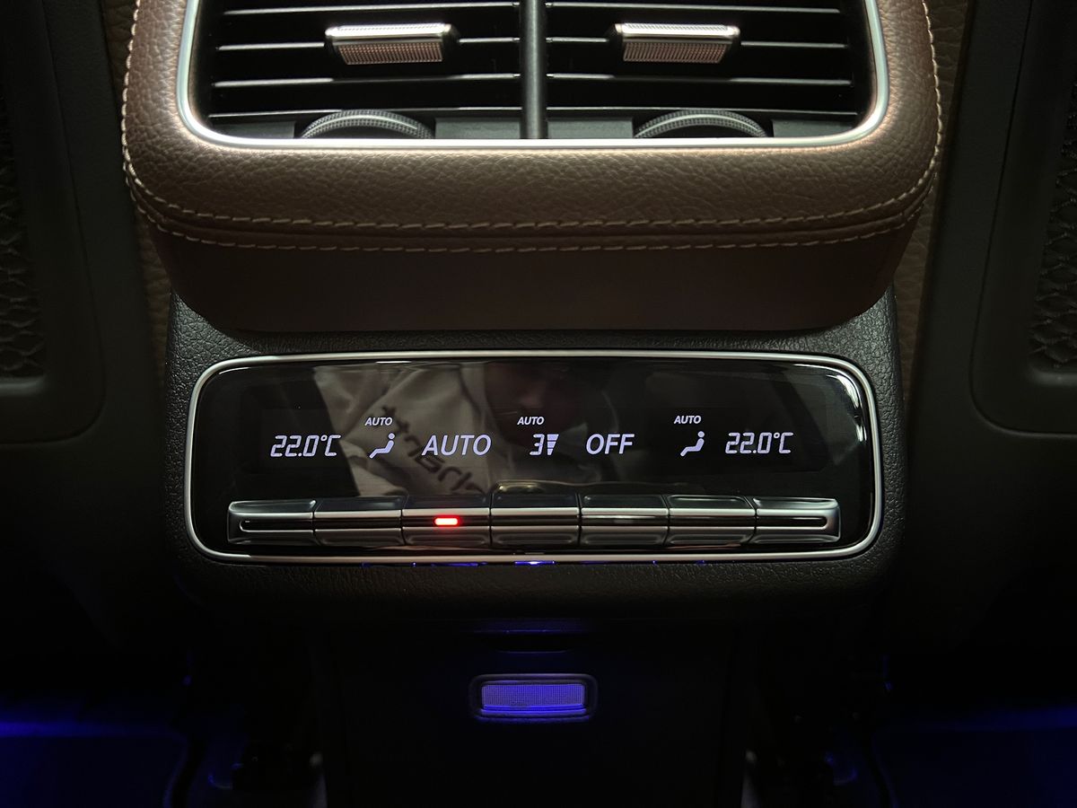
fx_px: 809
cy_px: 404
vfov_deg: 53.1
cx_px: 538
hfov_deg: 67.3
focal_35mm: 26
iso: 1250
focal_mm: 5.7
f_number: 1.5
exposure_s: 1/15
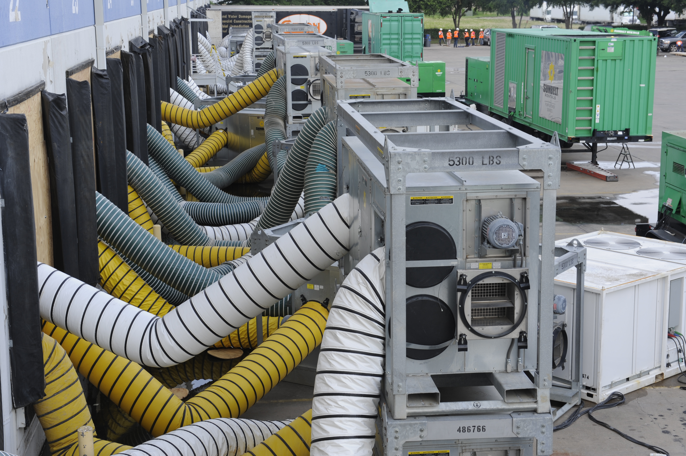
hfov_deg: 33.4
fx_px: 1143
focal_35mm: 60
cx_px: 343
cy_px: 228
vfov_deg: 22.6
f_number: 11
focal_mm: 60
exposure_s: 1/60
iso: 200
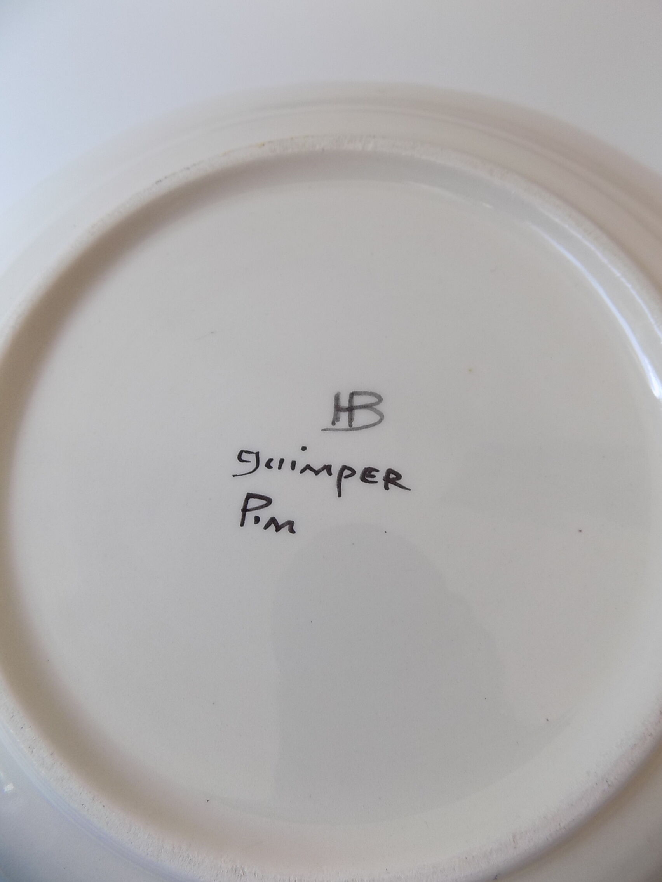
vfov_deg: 73.9
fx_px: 586
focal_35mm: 23
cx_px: 331
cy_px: 441
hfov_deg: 58.9
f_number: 3.1
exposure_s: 1/50
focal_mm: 4
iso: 80
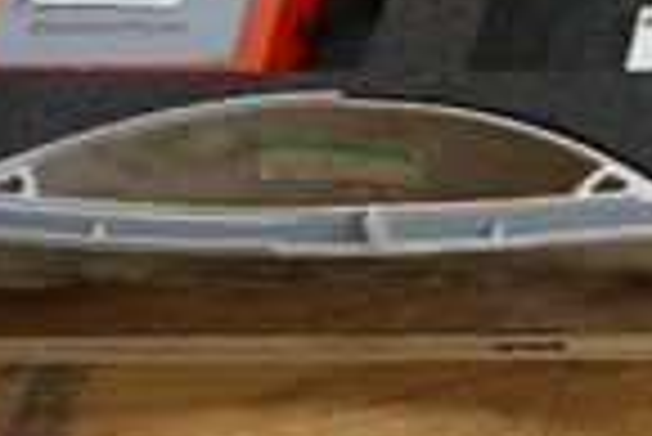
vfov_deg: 10.7
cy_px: -396
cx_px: 1232
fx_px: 2157
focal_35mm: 119
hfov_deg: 14.7
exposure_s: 1/60
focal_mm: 16
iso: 640
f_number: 4
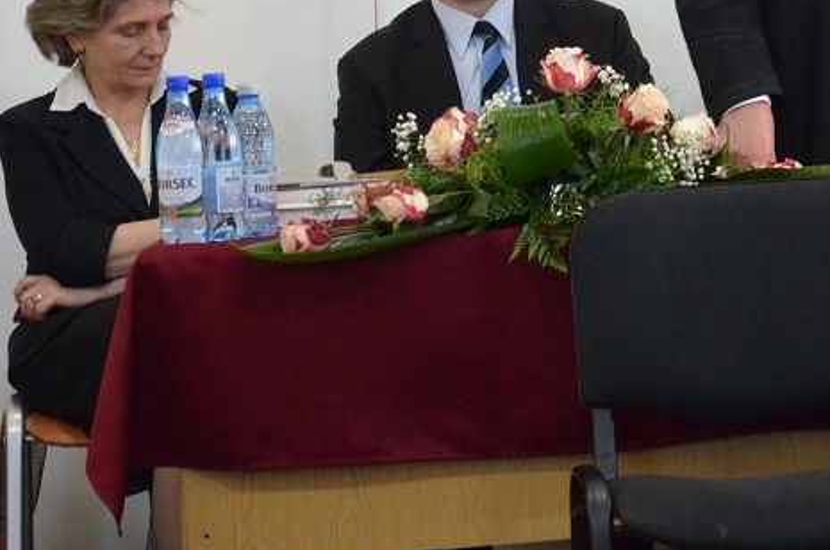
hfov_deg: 13.6
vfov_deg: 9.2
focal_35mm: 147
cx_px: 957
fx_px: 3382
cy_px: -11
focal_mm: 38
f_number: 4.5
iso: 3200
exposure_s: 1/25
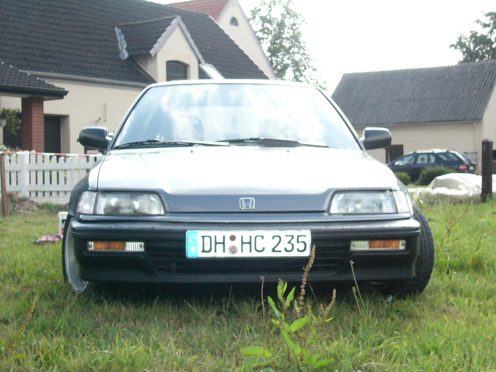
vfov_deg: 24.4
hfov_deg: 32.2
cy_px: 186
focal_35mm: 60
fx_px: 860
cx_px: 248
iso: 400
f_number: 3.7
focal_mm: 10
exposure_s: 1/1300
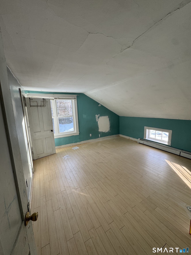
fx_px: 103
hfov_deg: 85.7
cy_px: 128
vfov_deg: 102.1
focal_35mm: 14
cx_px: 96
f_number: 2.2
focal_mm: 2.22
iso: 64
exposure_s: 1/99
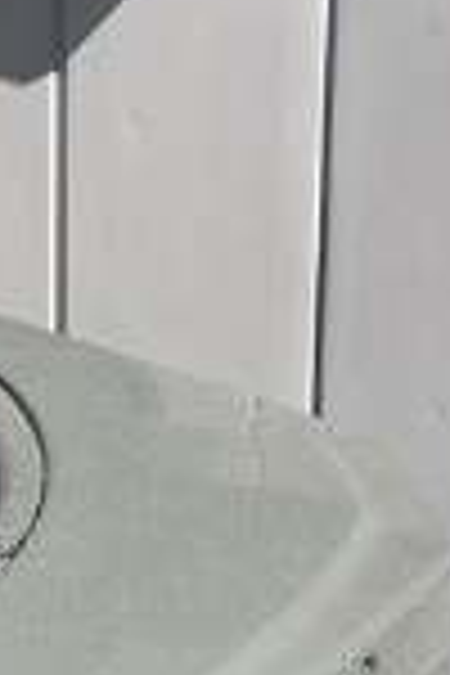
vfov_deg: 12.6
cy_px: 504
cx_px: 14
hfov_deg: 8.4
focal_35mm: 163
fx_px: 3056
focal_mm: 5.4
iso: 20
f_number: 1.8
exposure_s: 1/955
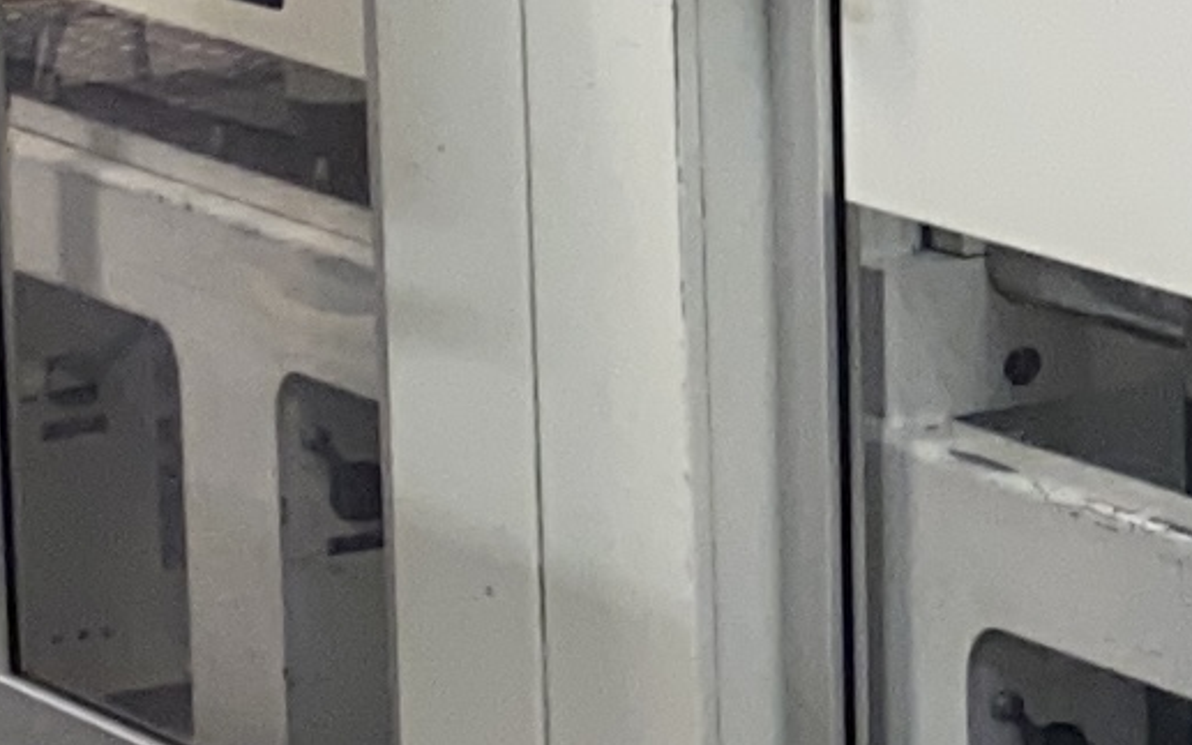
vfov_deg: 6.1
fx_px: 6984
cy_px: -208
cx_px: 2774
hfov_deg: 8.9
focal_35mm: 215
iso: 40
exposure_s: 1/25
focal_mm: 4.25
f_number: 1.8
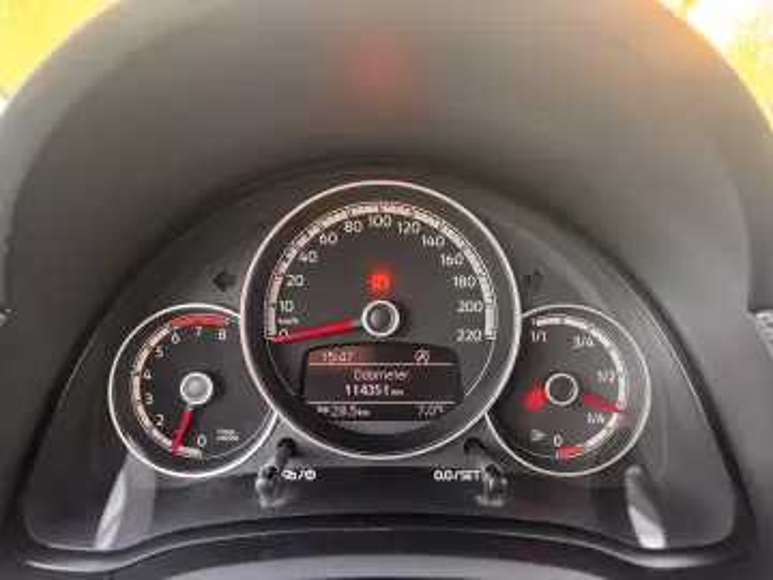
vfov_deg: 53.1
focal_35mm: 26
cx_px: 386
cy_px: 290
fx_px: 581
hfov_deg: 67.3
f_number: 1.6
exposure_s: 1/60
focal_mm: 5.96
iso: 500
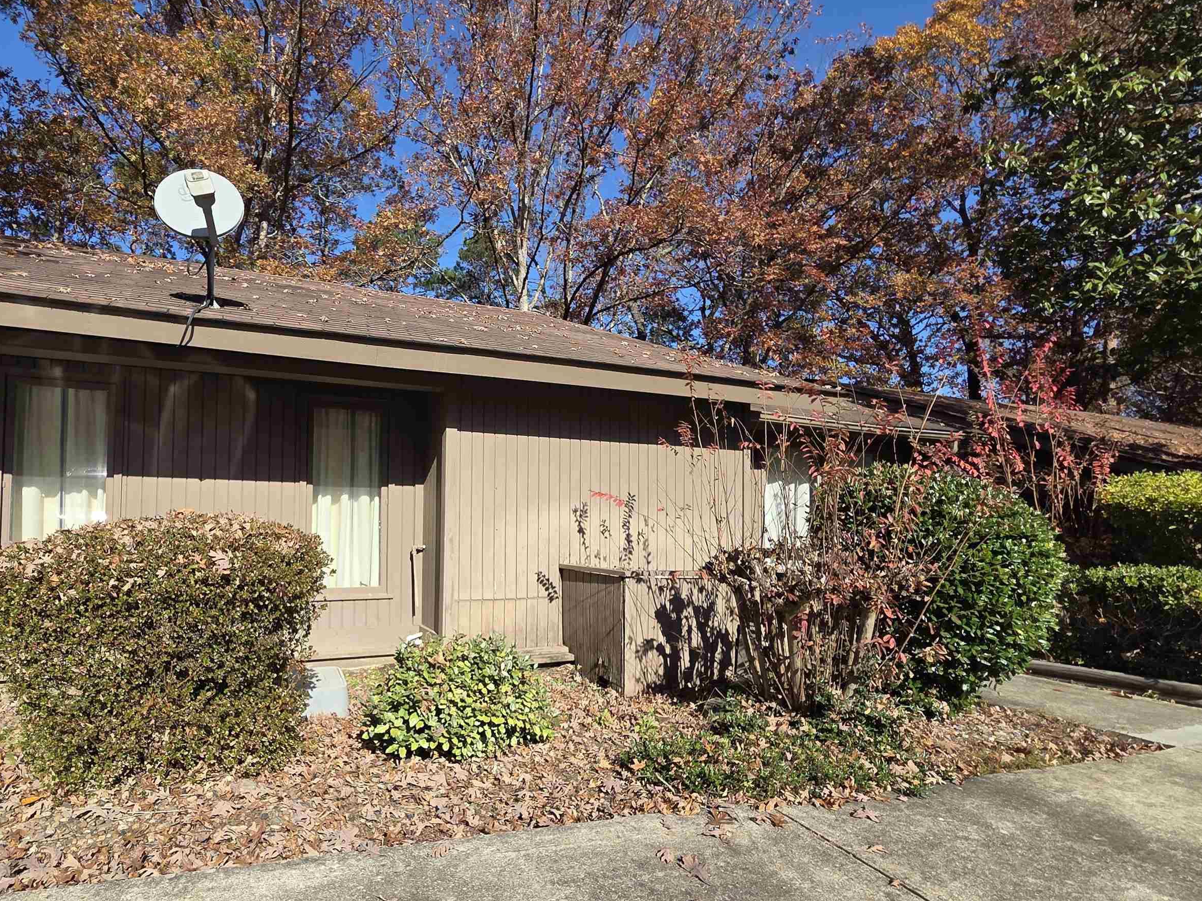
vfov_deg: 74.5
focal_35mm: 17
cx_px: 448
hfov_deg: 89.1
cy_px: 503
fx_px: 590
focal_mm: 2.2
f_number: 2.2
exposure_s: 1/1667
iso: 50
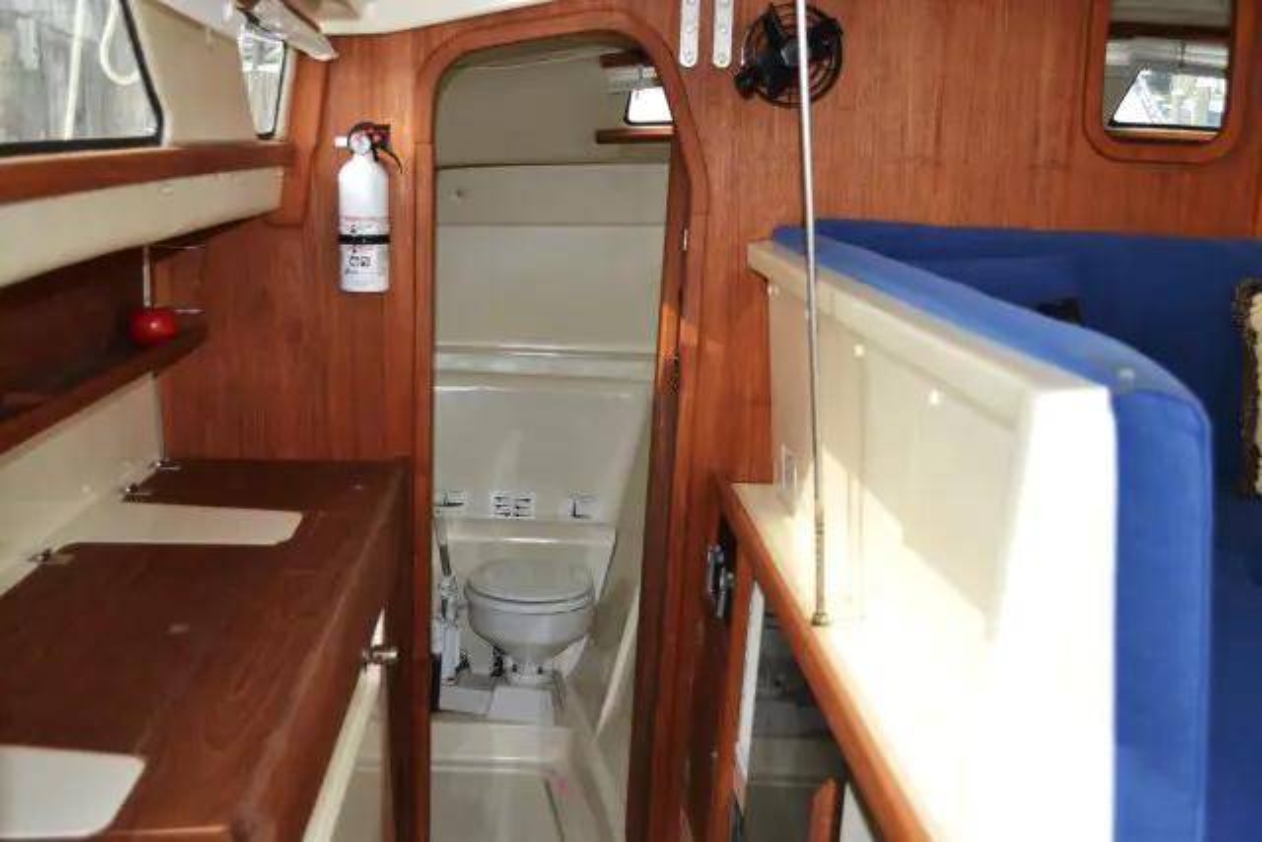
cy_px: 421
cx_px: 631
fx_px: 1473
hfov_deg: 46.4
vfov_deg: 31.9
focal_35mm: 42
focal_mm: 28
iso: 140
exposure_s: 1/125
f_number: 4.5
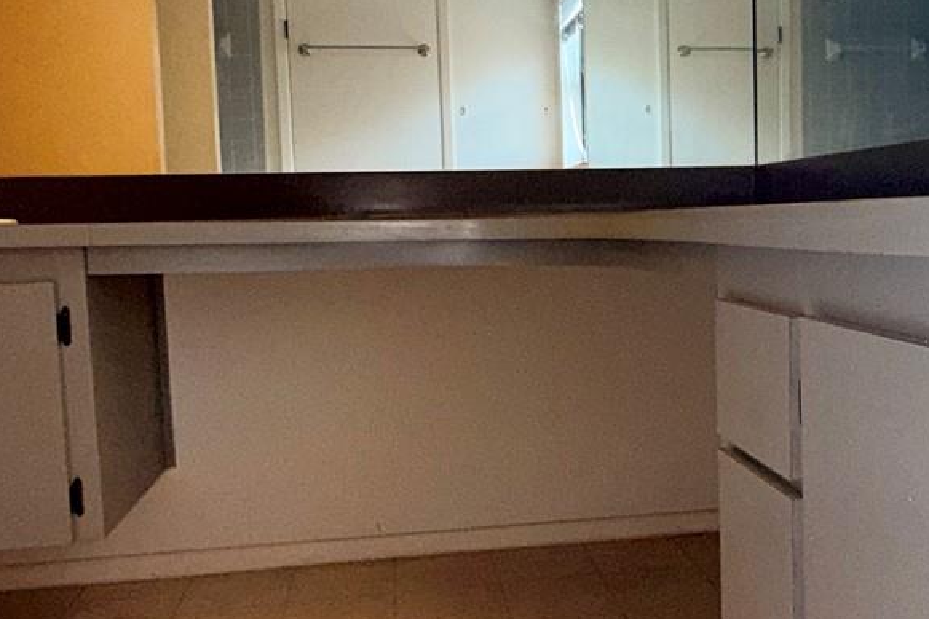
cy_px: 310
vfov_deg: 33.4
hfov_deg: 47.8
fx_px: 1032
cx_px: 603
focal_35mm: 40
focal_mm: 2.22
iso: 80
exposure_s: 1/122
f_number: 2.2
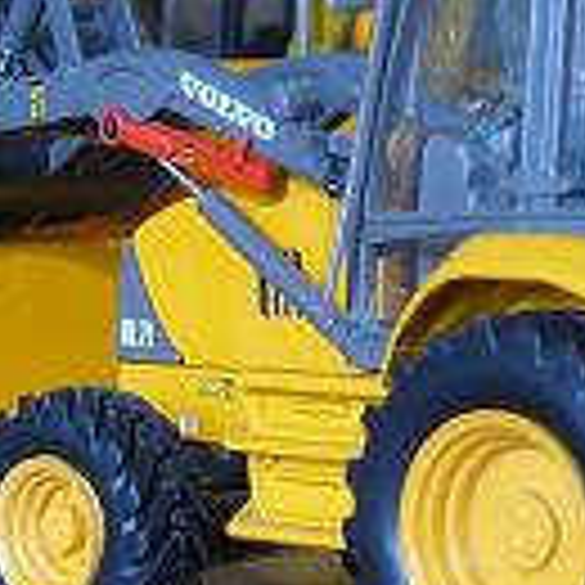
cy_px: 176
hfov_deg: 10.4
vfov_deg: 10.4
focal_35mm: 168
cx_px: 212
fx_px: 3212
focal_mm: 5.8
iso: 100
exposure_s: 1/50
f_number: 2.8
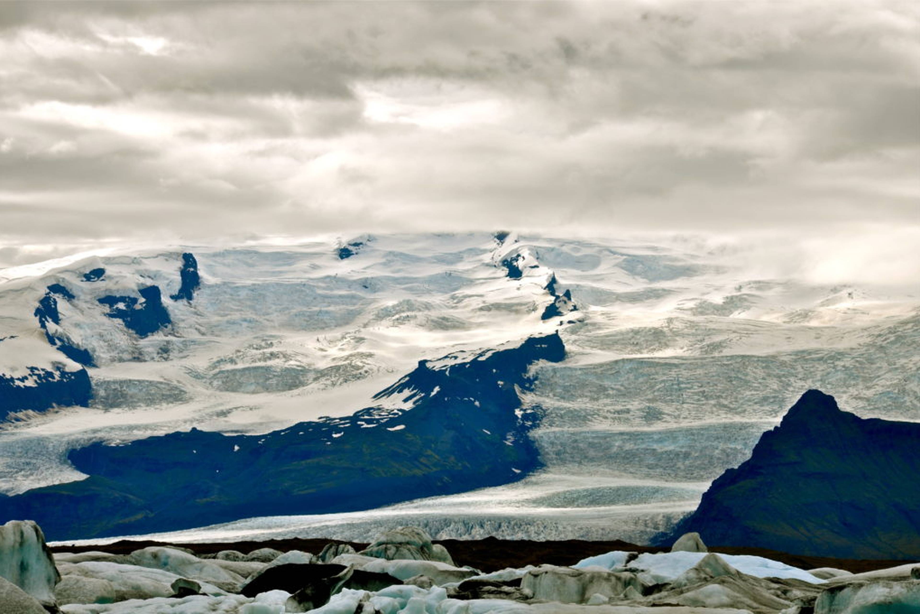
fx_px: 4025
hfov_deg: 13.0
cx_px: 460
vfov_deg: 8.7
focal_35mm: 158
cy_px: 307
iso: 200
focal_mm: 105
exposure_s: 1/400
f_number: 10
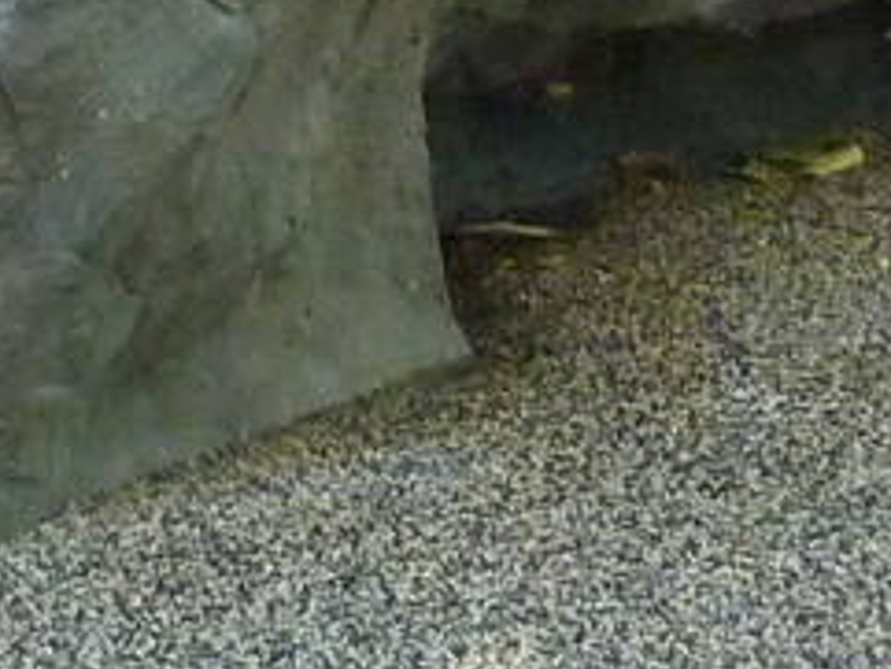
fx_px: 8215
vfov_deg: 4.4
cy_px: -1475
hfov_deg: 6.2
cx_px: -133
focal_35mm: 319
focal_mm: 7.9
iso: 400
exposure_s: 1/125
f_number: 3.8
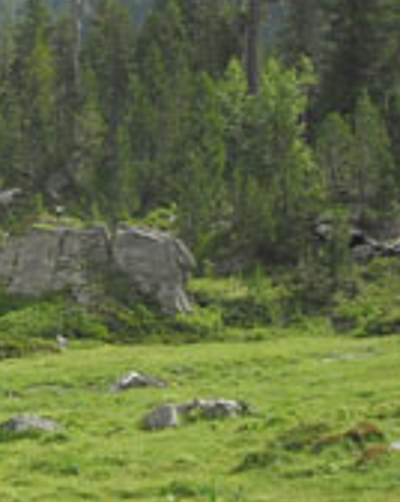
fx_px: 2446
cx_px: -251
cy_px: 146
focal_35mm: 165
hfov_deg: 9.0
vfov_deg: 11.7
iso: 80
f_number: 5.7
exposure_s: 1/158
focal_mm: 11.2
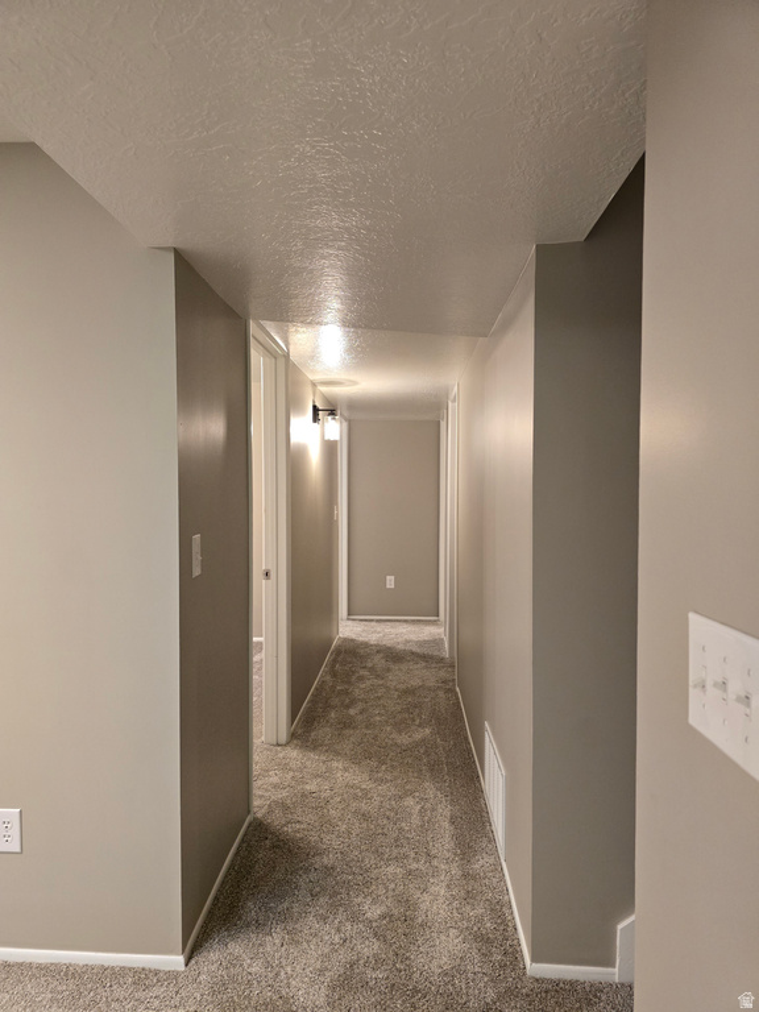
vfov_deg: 73.9
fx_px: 672
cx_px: 380
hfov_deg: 58.9
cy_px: 506
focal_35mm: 23
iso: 1000
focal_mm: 6.3
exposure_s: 1/120
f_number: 1.7
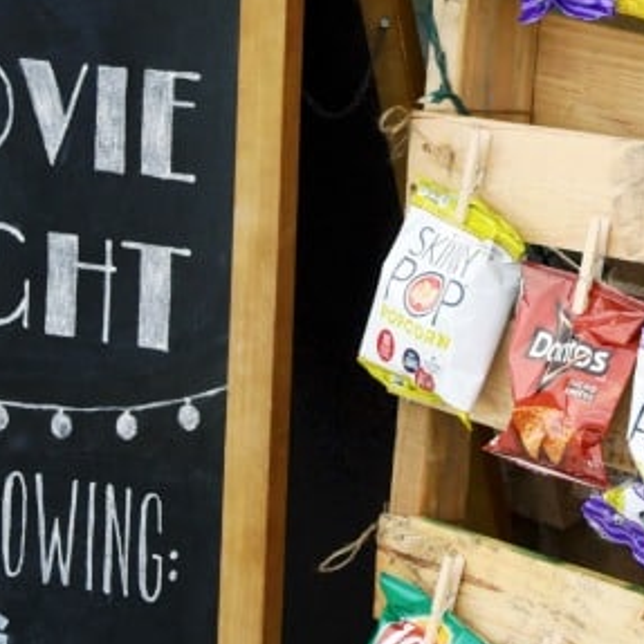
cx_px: 678
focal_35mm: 140
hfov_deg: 12.3
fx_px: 2947
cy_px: -194
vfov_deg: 12.1
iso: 400
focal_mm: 35
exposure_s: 1/200
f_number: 7.1
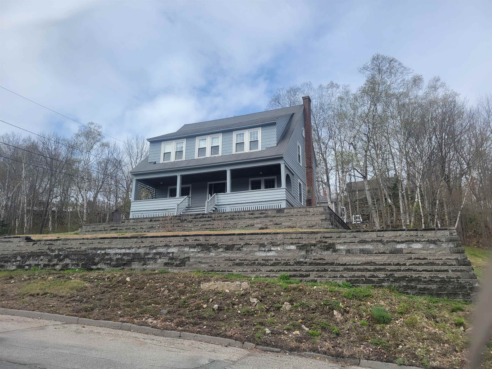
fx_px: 370
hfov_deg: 67.3
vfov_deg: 53.1
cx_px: 246
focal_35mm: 26
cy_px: 184
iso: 40
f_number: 1.8
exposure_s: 1/2289
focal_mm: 5.4
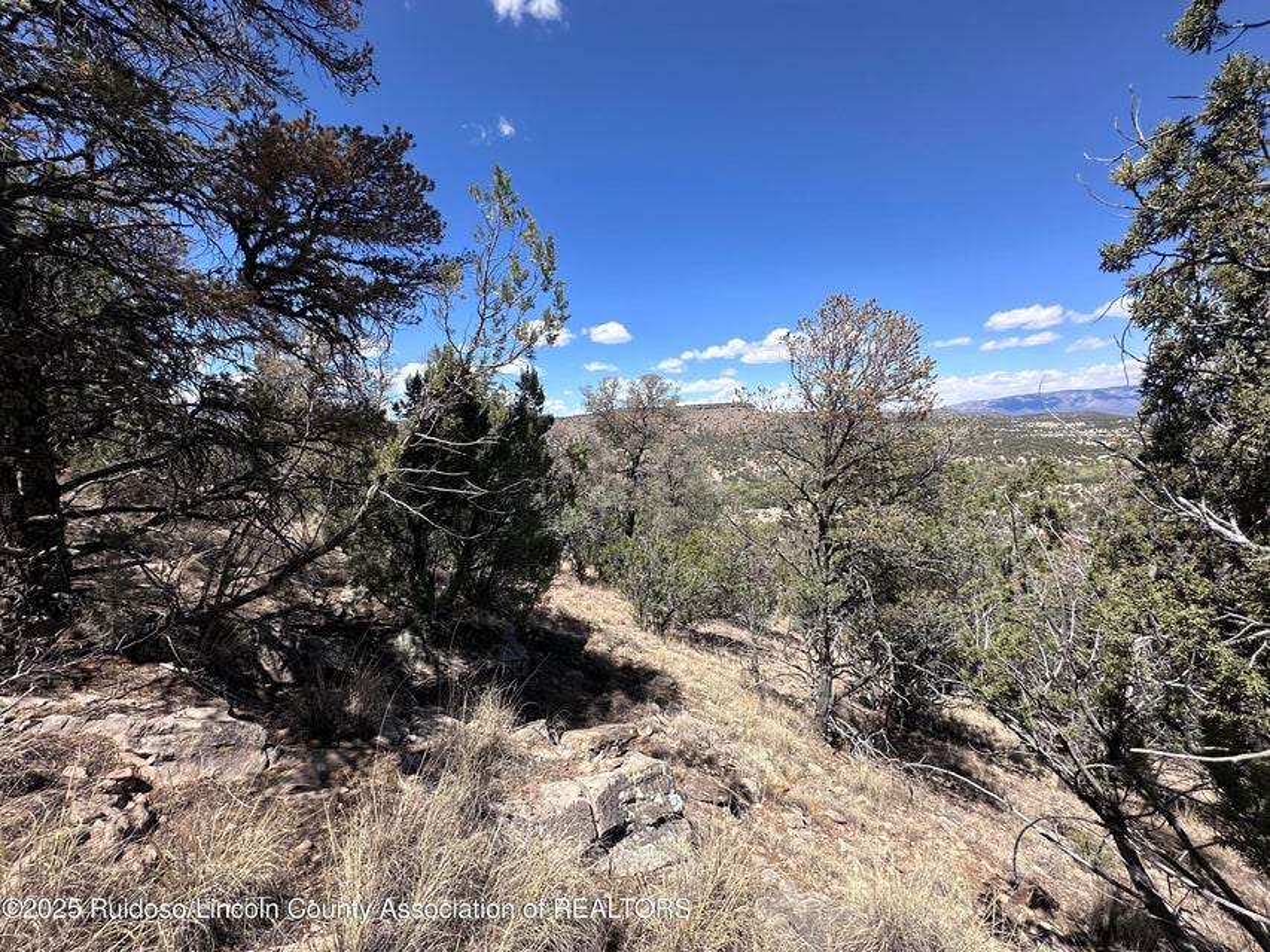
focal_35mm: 14
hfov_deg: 102.1
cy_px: 476
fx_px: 514
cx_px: 635
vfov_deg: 85.7
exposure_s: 1/1667
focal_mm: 2.22
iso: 50
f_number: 2.2
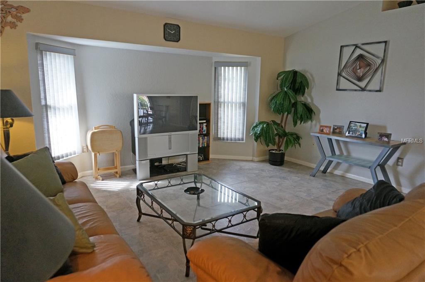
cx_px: 212
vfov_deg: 53.0
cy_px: 141
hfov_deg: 73.8
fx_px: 283
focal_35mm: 24
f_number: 4
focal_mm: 16
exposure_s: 1/160
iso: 1000
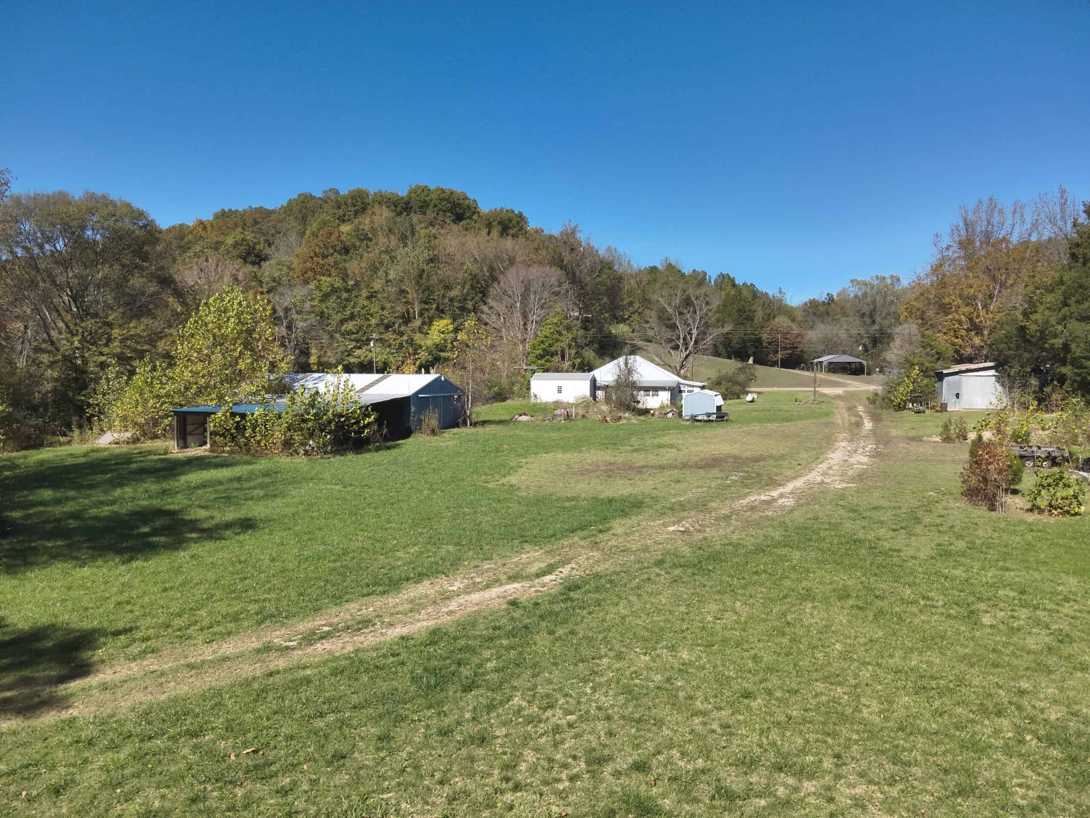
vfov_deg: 56.8
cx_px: 545
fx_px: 756
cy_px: 409
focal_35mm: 24
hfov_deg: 71.6
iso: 100
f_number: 2.8
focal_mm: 4.4
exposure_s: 1/1000
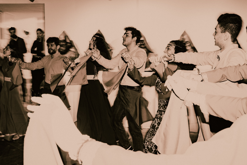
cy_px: 84
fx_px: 288
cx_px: 125
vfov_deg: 31.9
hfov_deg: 46.4
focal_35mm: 42
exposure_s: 1/15
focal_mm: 41
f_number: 11
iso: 1600
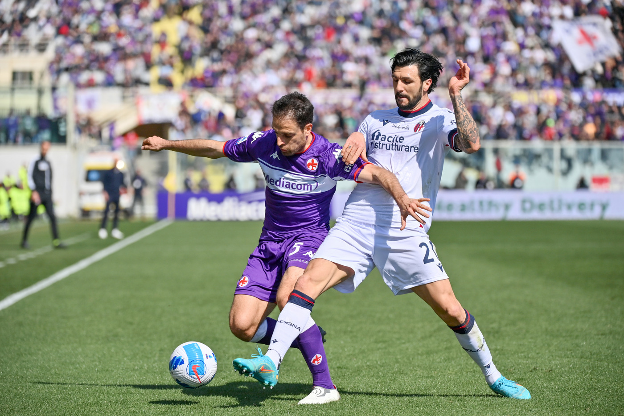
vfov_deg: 7.6
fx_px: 3119
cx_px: 312
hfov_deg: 11.4
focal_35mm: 180
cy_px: 208
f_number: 4
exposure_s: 1/6400
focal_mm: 180
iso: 220
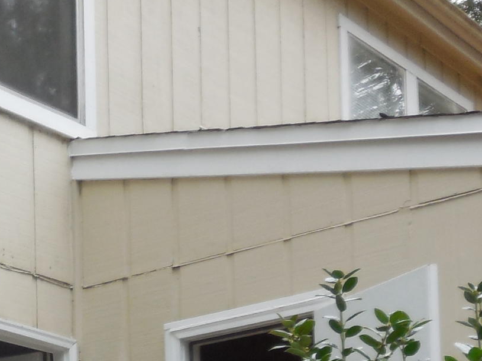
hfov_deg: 20.4
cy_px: 586
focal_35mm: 92
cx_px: -40
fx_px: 1281
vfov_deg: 14.6
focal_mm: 4.5
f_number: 3.1
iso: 125
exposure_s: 1/160
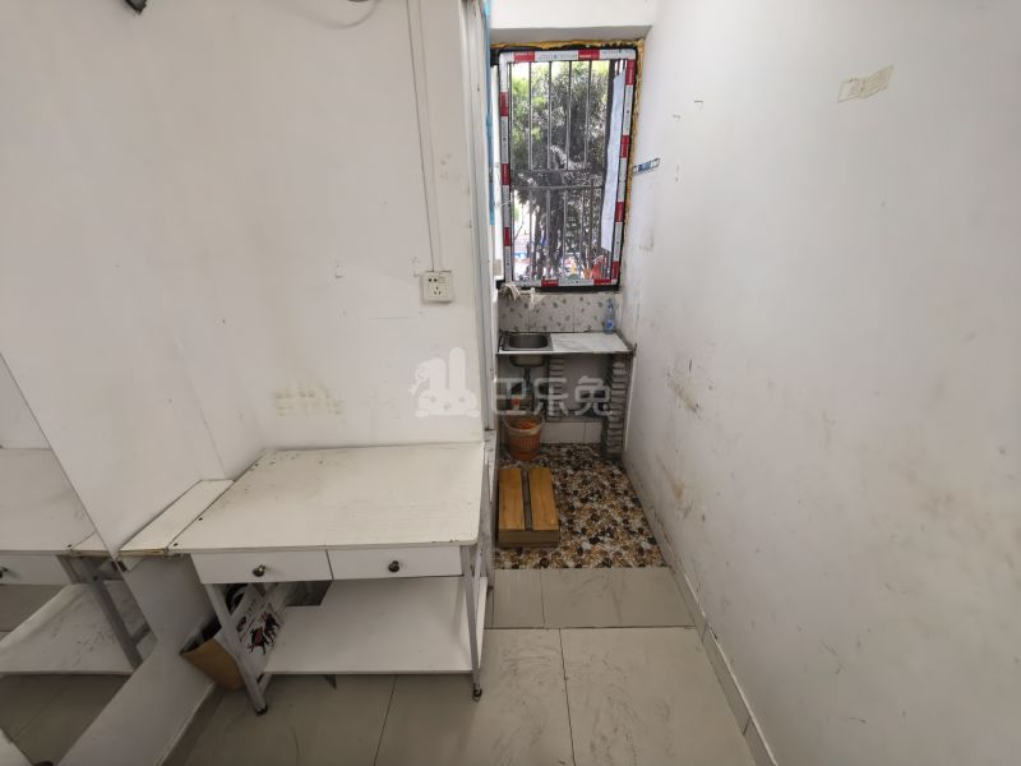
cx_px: 510
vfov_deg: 89.9
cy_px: 383
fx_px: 383
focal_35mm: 13
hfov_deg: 106.2
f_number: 2.2
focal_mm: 1.95
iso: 250
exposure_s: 1/33.3
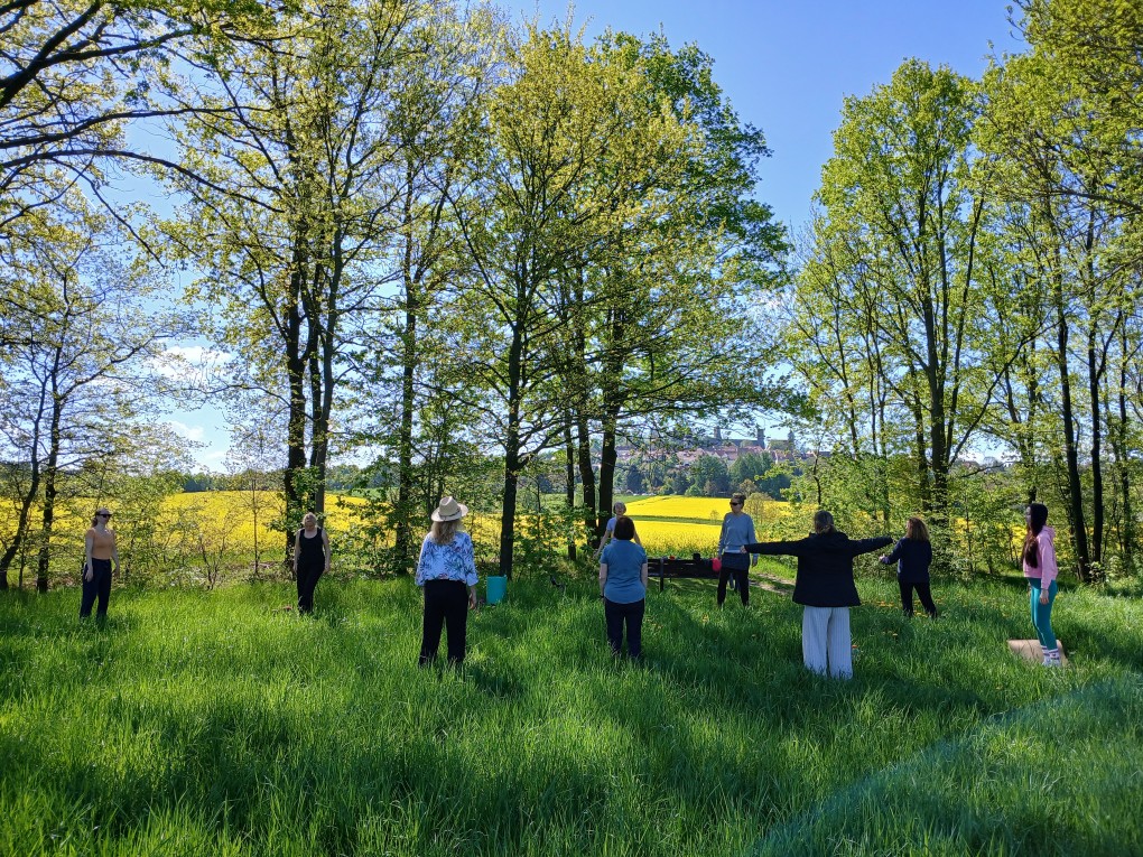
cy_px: 428
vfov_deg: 53.1
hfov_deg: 67.3
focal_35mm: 26
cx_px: 572
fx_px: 859
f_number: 1.8
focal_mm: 3.98
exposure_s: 1/378
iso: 20
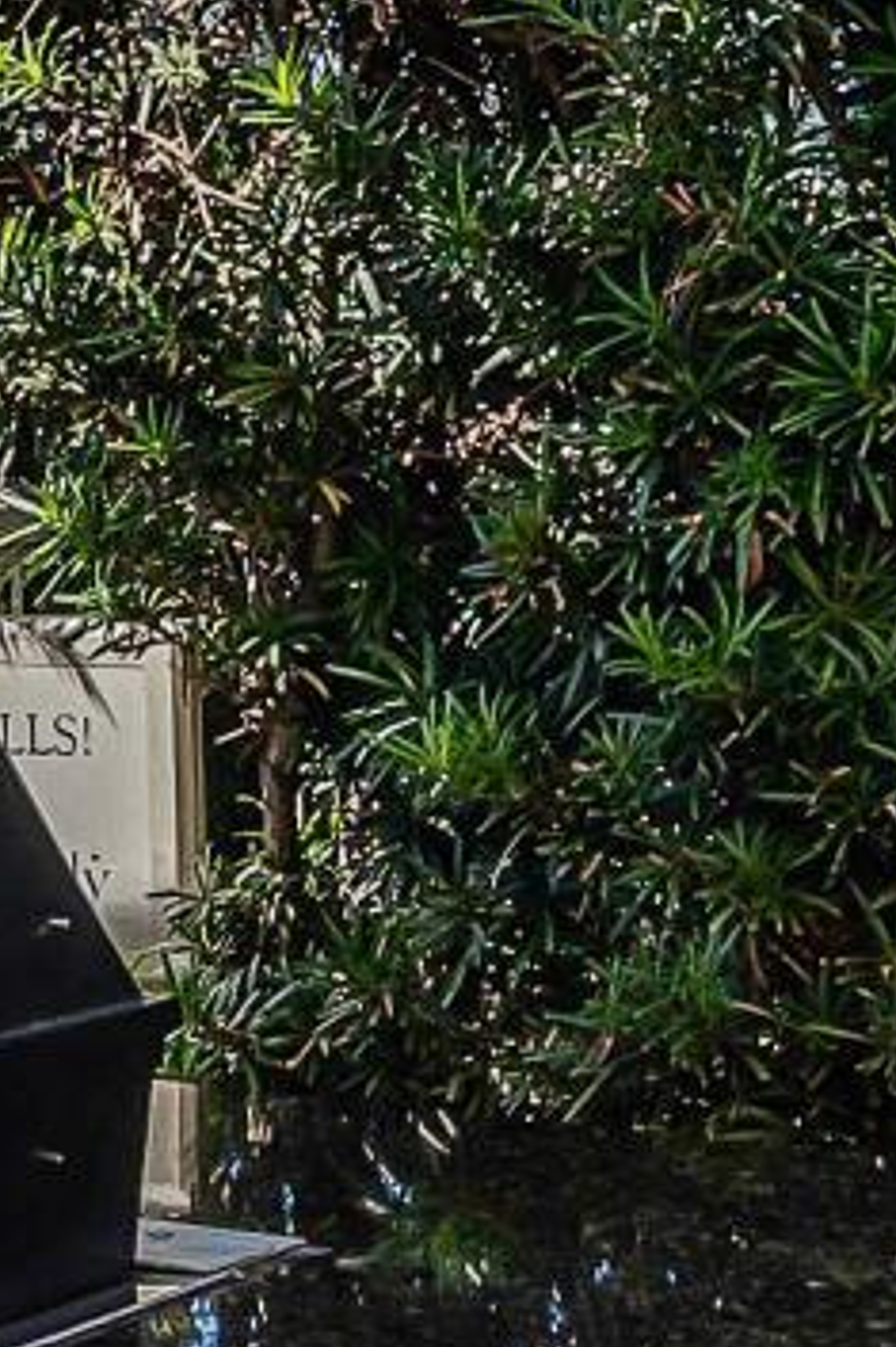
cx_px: -477
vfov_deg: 20.0
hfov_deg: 12.7
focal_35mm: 102
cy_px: 481
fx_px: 3811
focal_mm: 12
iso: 100
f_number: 5.6
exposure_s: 1/400
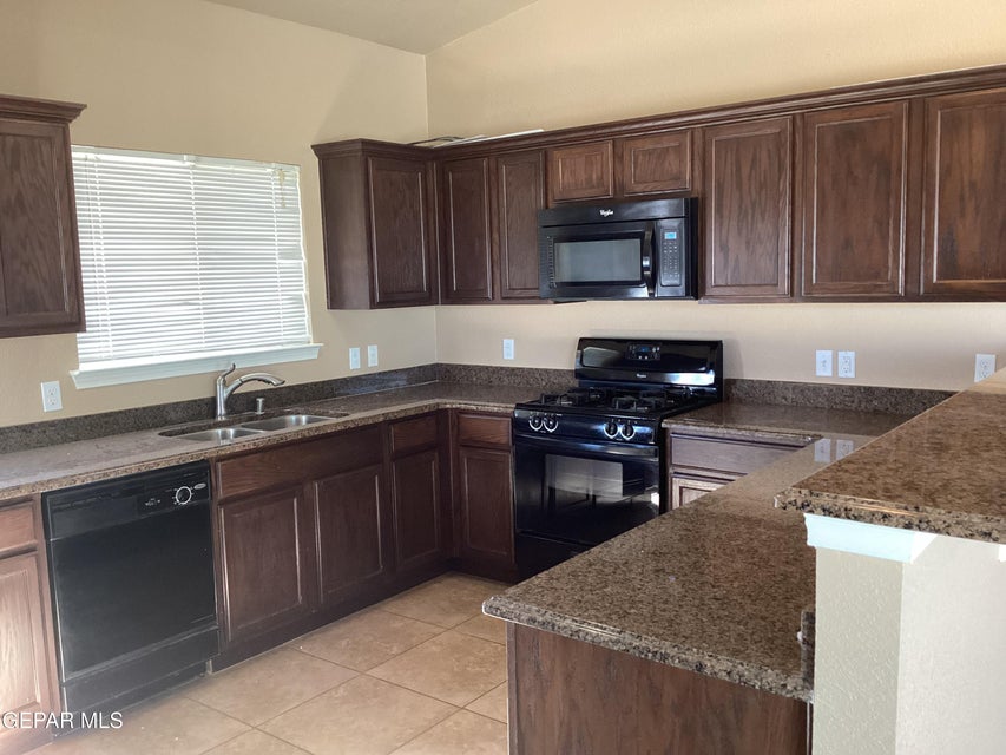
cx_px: 503
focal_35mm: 31
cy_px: 378
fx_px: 901
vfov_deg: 45.5
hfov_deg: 58.3
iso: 250
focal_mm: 3.3
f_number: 2.4
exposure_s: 1/60
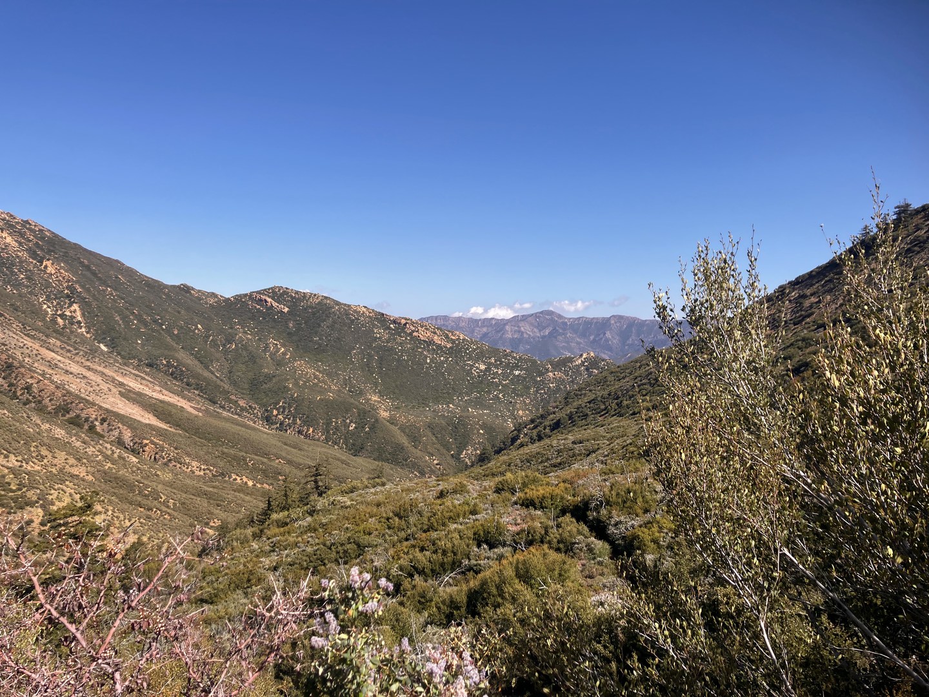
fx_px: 751
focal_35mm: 28
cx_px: 464
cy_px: 348
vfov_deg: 49.7
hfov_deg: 63.4
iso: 32
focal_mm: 3.99
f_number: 1.8
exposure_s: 1/1799
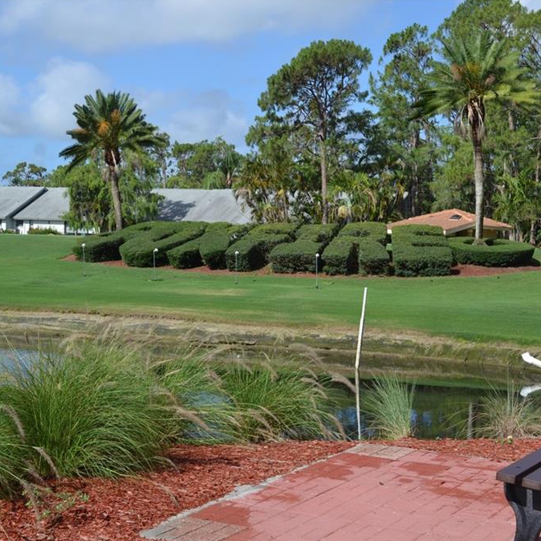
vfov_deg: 27.7
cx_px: 291
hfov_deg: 27.7
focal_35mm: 62
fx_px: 1096
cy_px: 271
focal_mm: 32
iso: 100
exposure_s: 1/250
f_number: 8
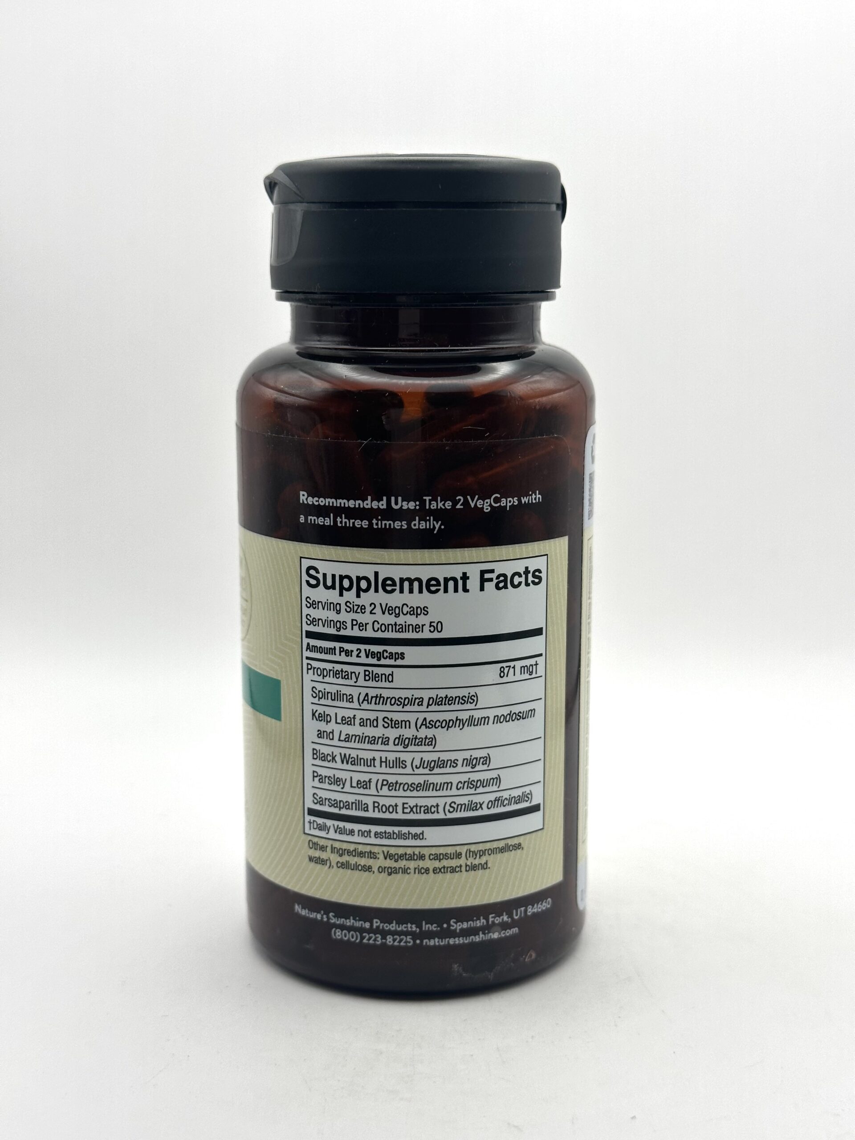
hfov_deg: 30.3
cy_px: 570
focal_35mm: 48
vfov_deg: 39.7
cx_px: 428
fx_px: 1581
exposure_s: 1/331
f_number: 1.78
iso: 64
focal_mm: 6.86
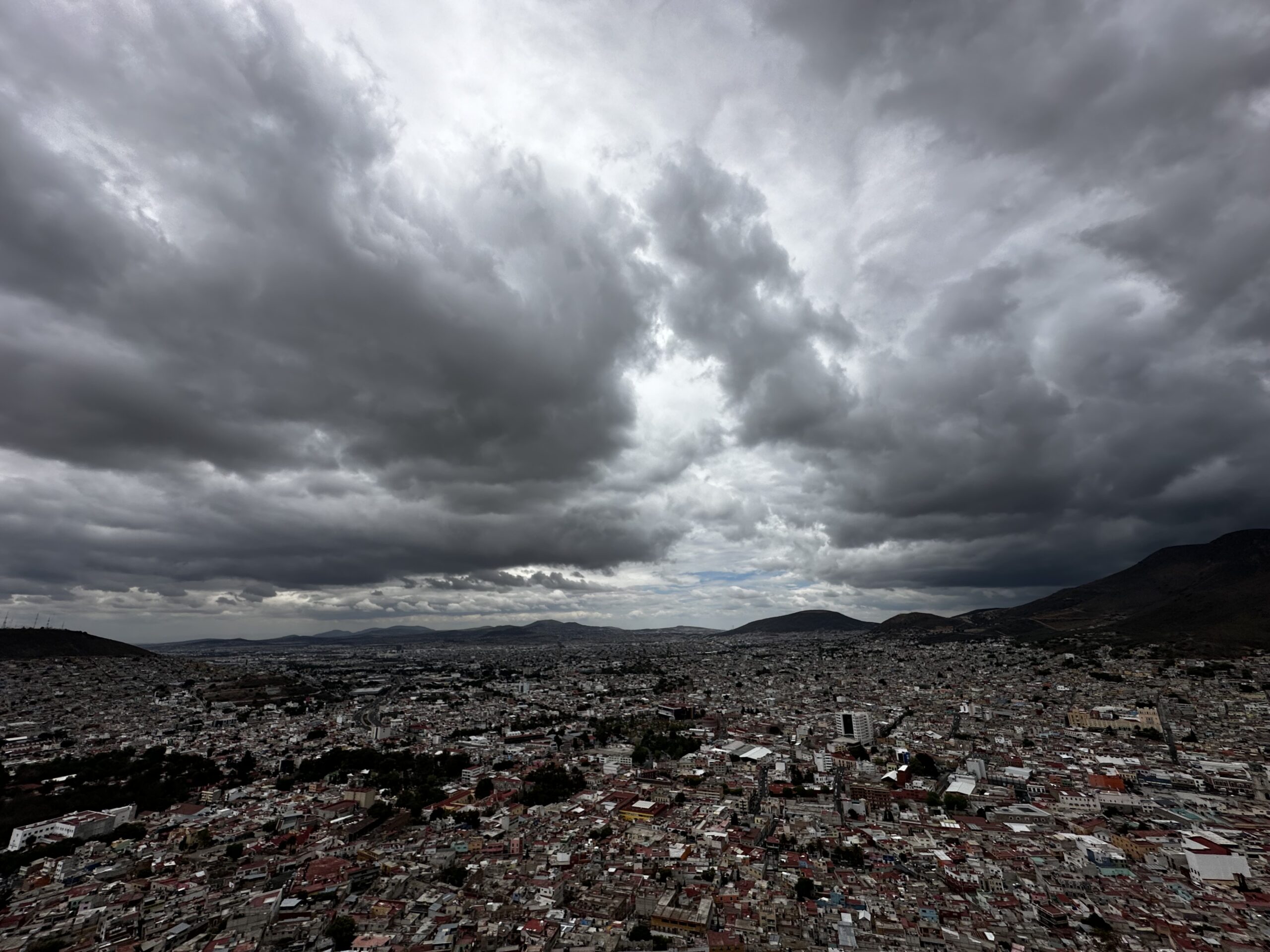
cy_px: 476
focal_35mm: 14
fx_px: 514
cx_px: 635
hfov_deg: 102.1
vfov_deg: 85.7
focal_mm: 2.22
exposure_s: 1/8403
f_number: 2.2
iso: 40
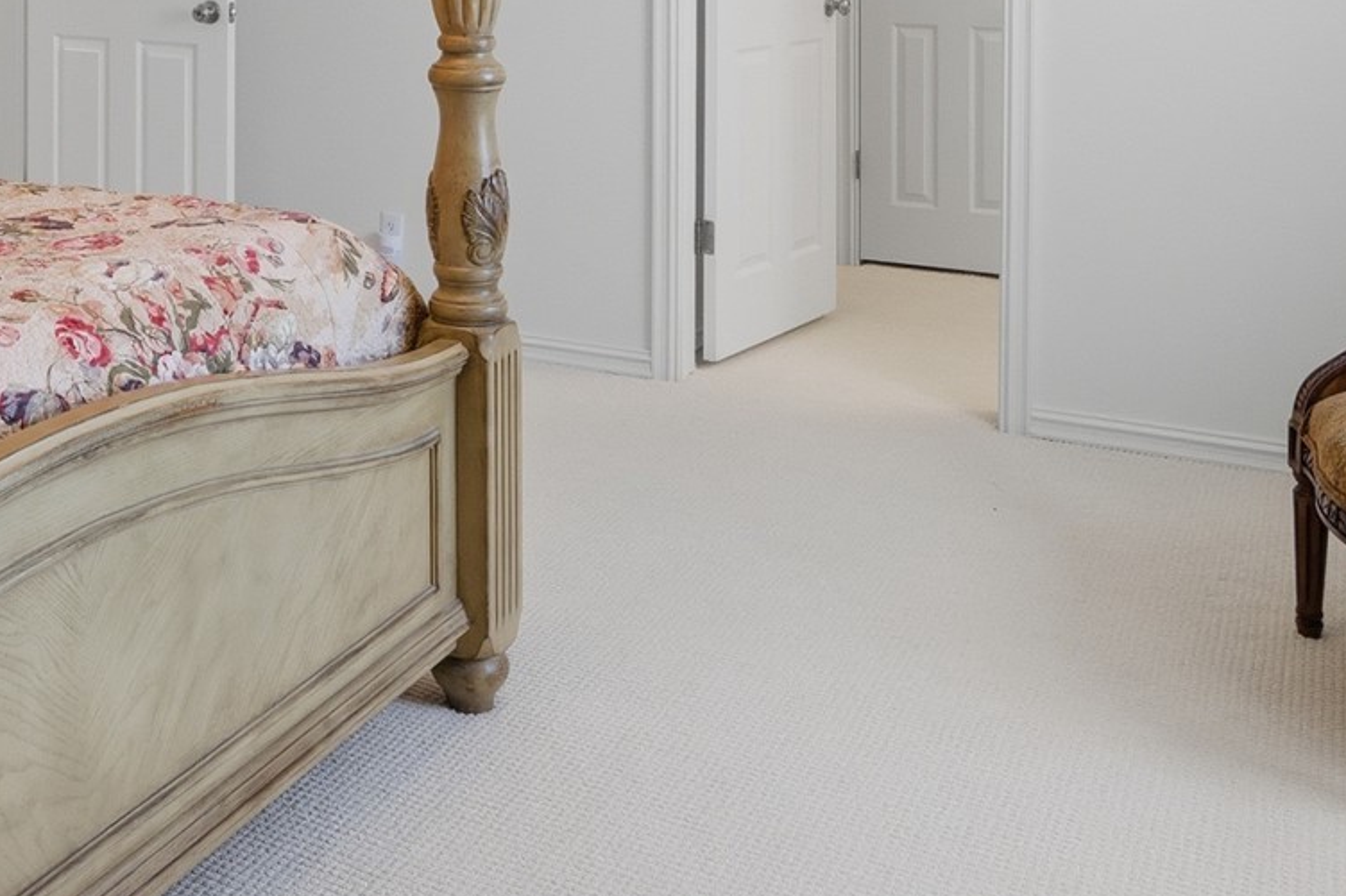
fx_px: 1719
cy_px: -97
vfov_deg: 26.8
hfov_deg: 40.9
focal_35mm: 46
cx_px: 268
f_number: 13
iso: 640
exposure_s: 1/60
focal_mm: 17
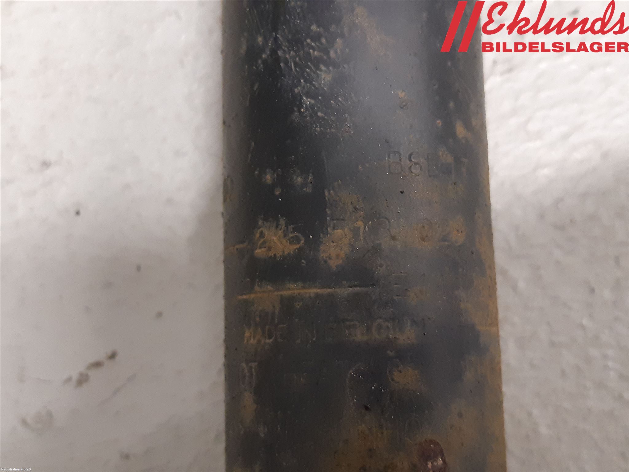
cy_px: 236
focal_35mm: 26
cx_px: 314
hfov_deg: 67.3
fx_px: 472
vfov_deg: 53.1
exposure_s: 1/33
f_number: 1.7
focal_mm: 3.93
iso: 250
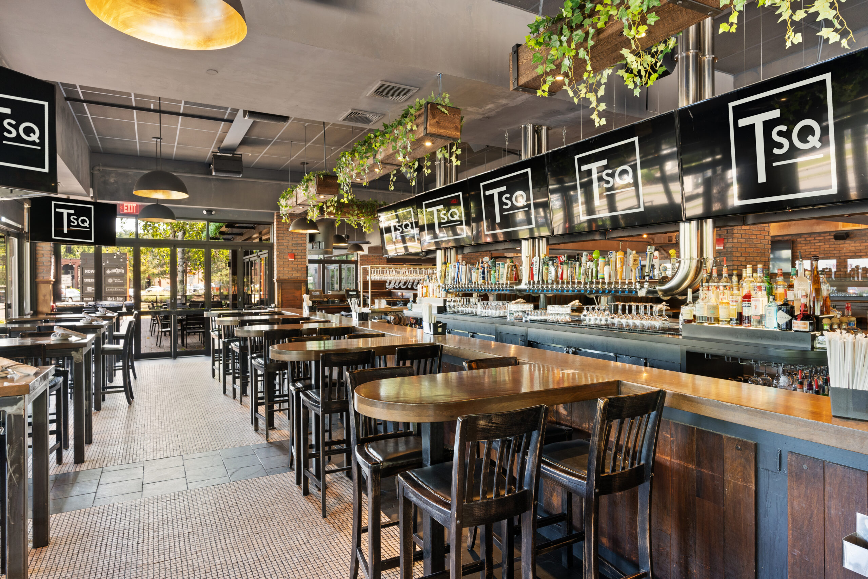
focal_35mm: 21
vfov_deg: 59.5
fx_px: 506
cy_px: 290
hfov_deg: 81.2
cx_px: 434
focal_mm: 21
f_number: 6.3
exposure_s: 1/2.5
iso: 500
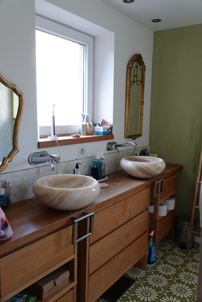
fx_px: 252
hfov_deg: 43.6
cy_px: 151
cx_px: 101
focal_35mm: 30
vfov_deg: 61.9
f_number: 2.8
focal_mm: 11.03
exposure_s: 1/30
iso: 200
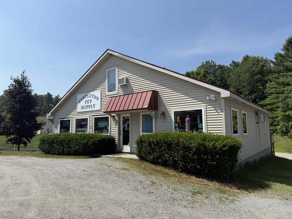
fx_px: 202
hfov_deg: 71.6
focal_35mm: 24
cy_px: 110
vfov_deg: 56.8
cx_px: 146
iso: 80
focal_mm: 6.76
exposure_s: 1/5714
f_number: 1.78
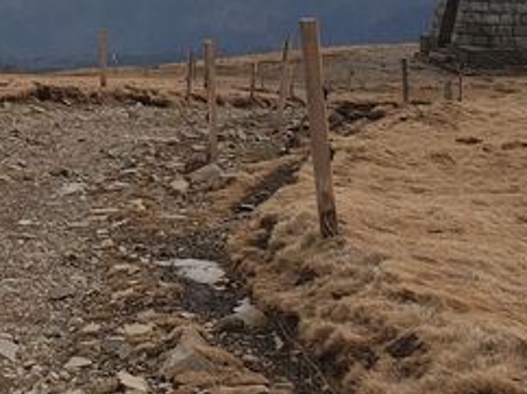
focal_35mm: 86
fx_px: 1308
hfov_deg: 21.6
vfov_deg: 16.7
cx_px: -50
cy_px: -15
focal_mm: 4.3
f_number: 2.4
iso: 50
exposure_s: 1/1894
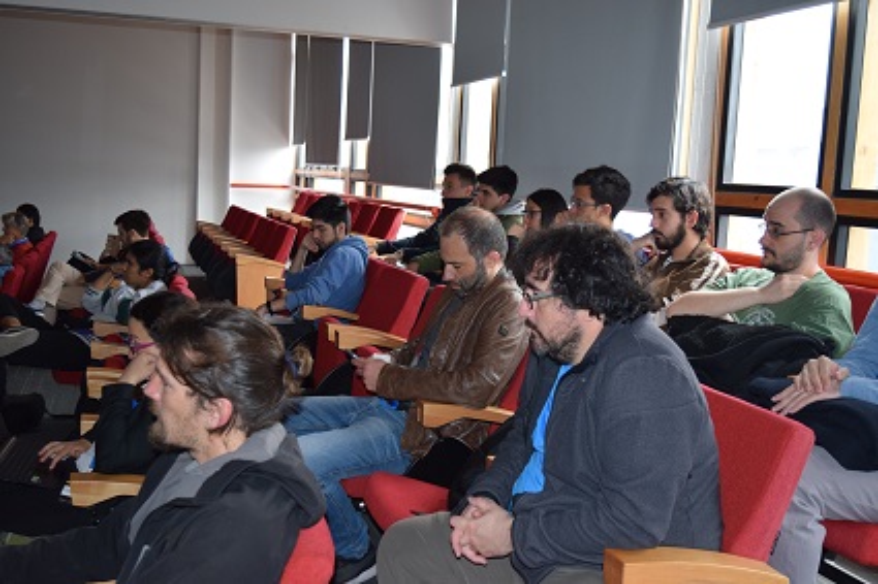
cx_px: 439
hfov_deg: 51.3
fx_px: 914
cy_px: 292
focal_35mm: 38
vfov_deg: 35.5
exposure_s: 1/60
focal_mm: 25
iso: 800
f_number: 4
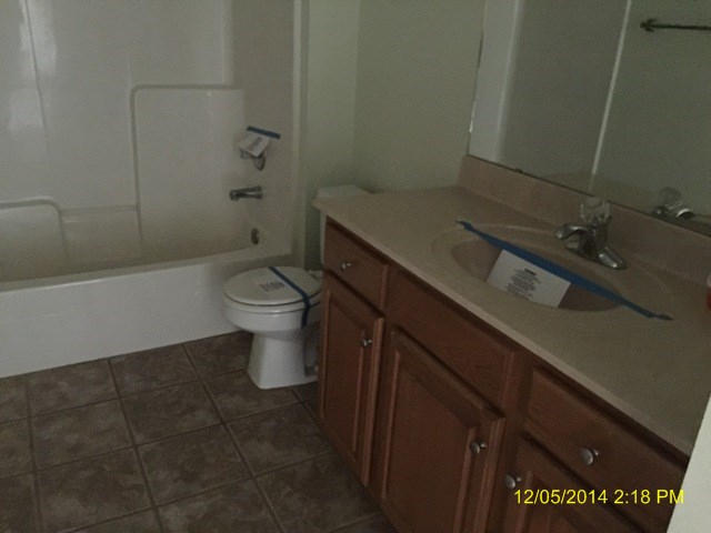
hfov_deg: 61.7
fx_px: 596
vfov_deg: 48.2
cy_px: 266
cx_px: 356
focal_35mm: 29
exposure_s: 1/4
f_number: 2.2
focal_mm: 4.15
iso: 500
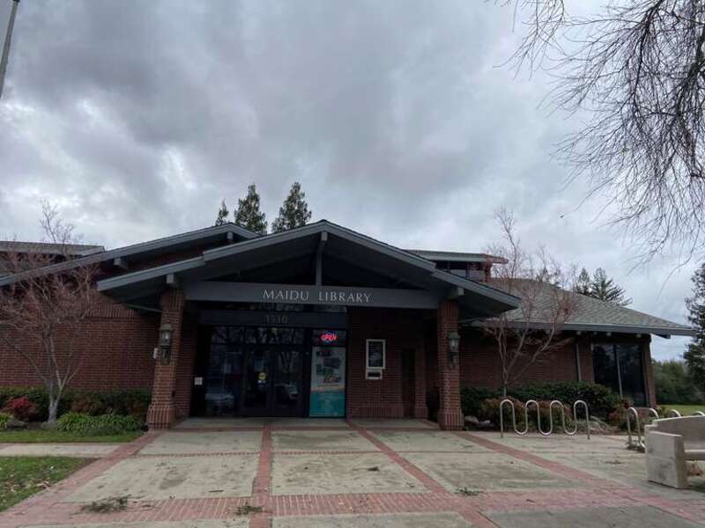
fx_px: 530
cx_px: 352
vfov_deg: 53.1
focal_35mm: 26
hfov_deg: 67.3
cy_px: 264
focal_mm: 4.25
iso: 32
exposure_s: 1/1701
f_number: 1.8
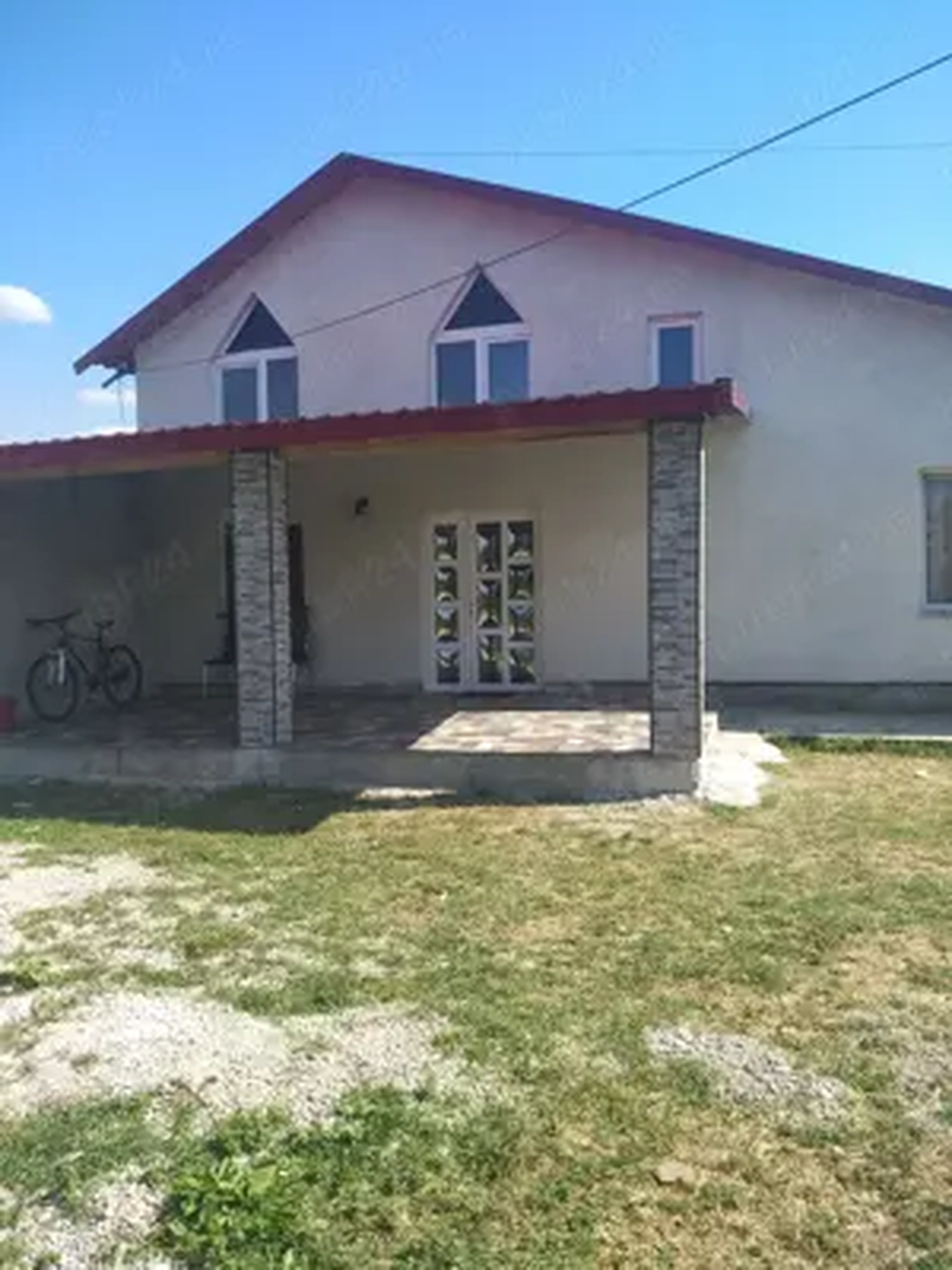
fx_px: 807
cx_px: 476
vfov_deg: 76.4
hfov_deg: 61.1
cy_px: 635
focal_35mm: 22
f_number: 2.2
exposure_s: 1/654
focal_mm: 3.81
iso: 100
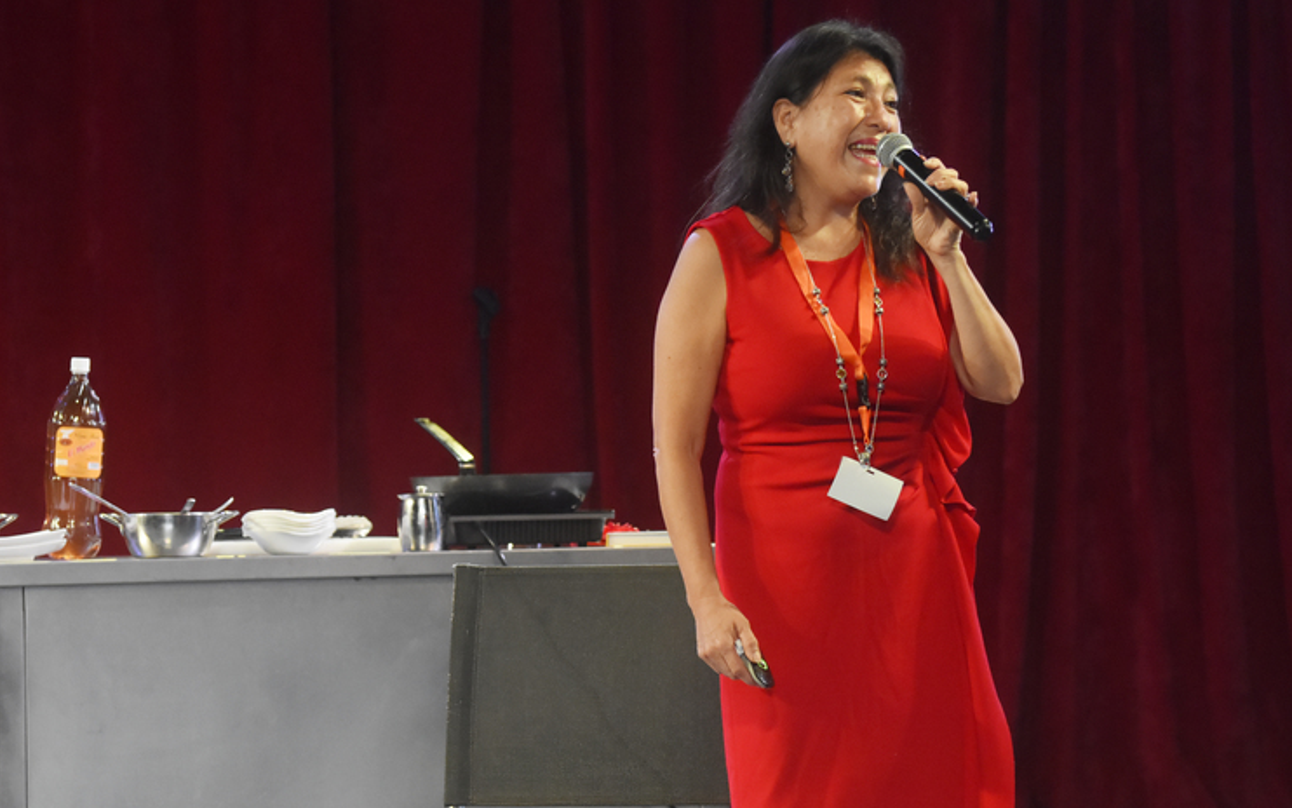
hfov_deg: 12.5
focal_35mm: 168
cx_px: 660
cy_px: 401
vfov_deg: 7.8
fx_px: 5916
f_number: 4.5
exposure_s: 1/640
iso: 3200
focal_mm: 102
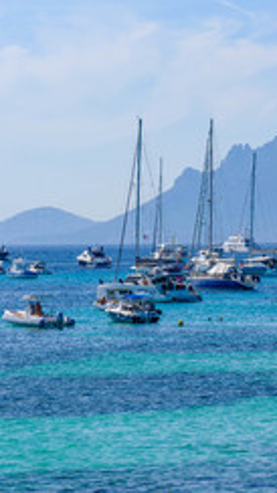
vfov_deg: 8.2
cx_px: 151
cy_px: 281
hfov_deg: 4.6
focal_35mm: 263
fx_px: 3439
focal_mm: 200
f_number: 11
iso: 320
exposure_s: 1/100
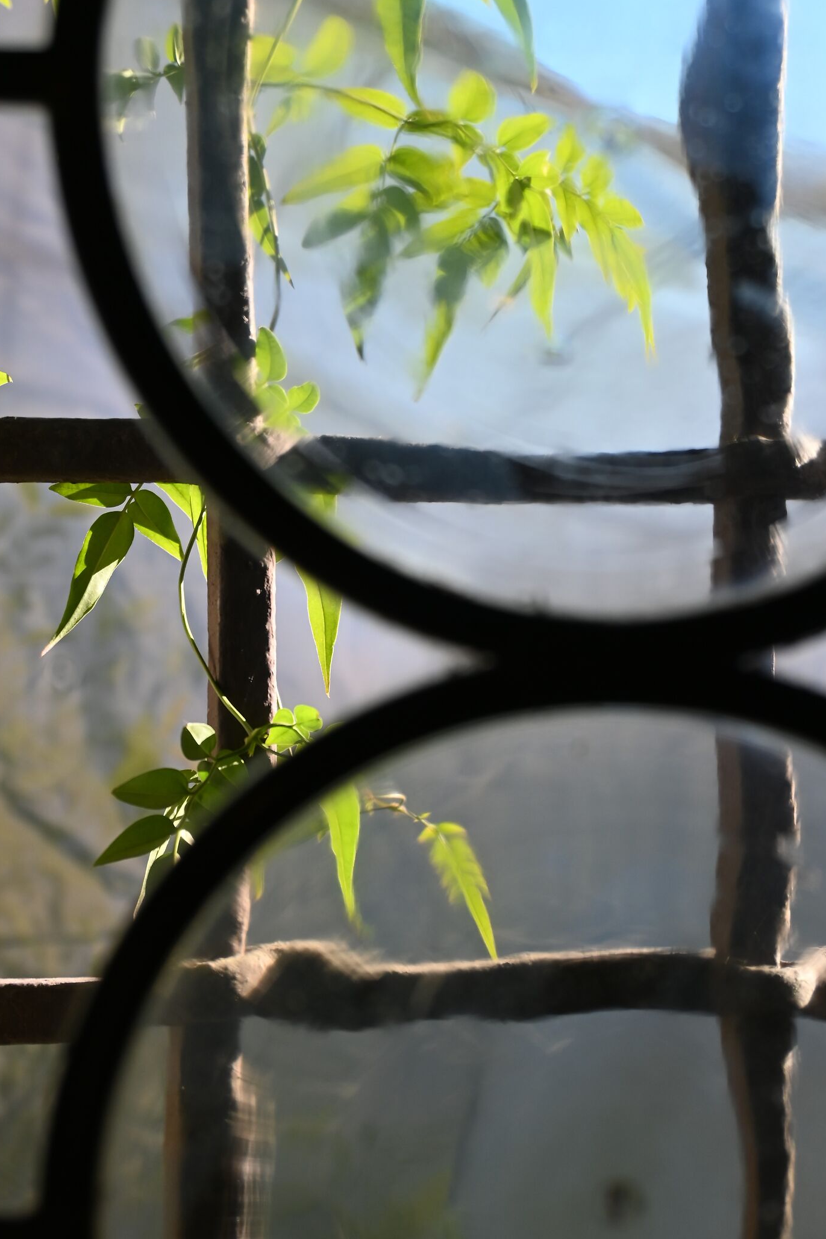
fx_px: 1958
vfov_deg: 35.1
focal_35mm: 57
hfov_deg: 23.8
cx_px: 369
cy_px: 613
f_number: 5.6
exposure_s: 1/250
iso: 200
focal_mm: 32.5
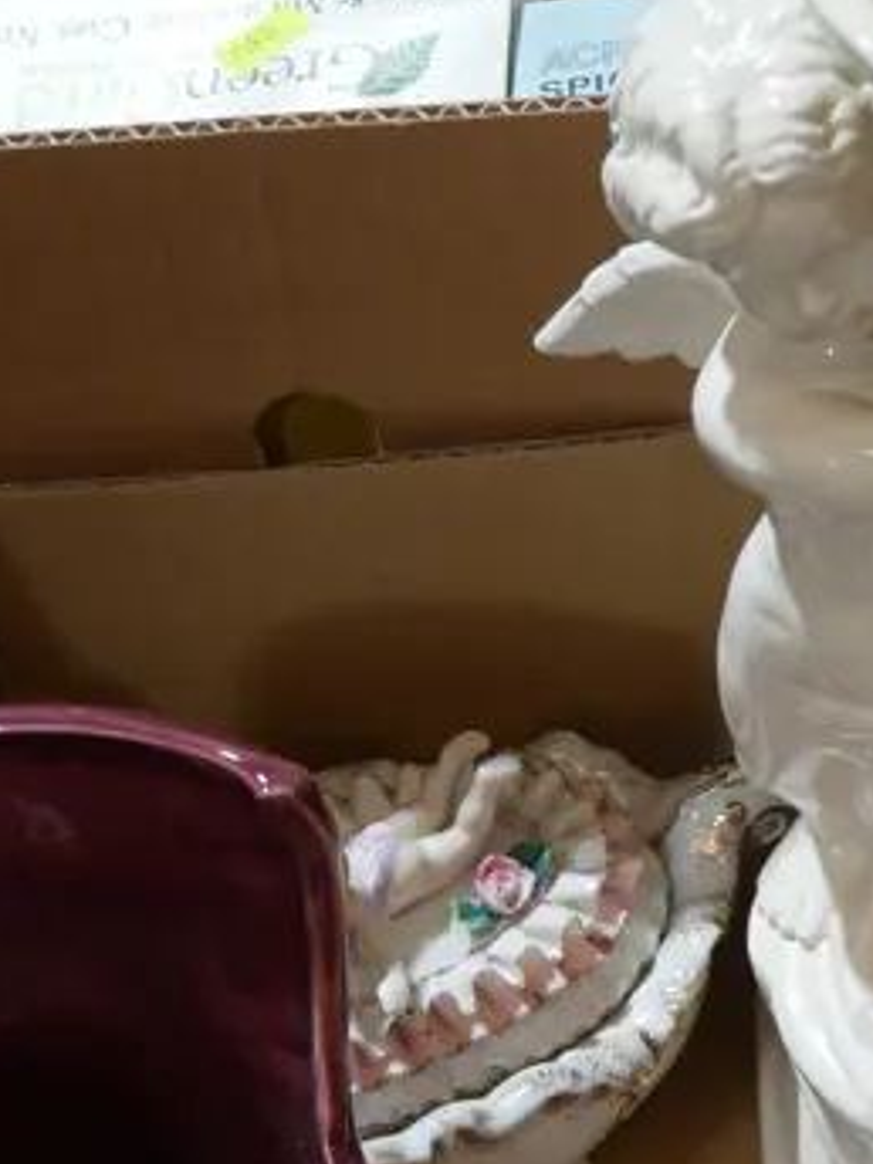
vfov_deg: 15.9
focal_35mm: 119
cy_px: 1394
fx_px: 4002
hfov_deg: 12.4
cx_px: 743
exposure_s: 1/60
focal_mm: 20
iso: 320
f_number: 4.4
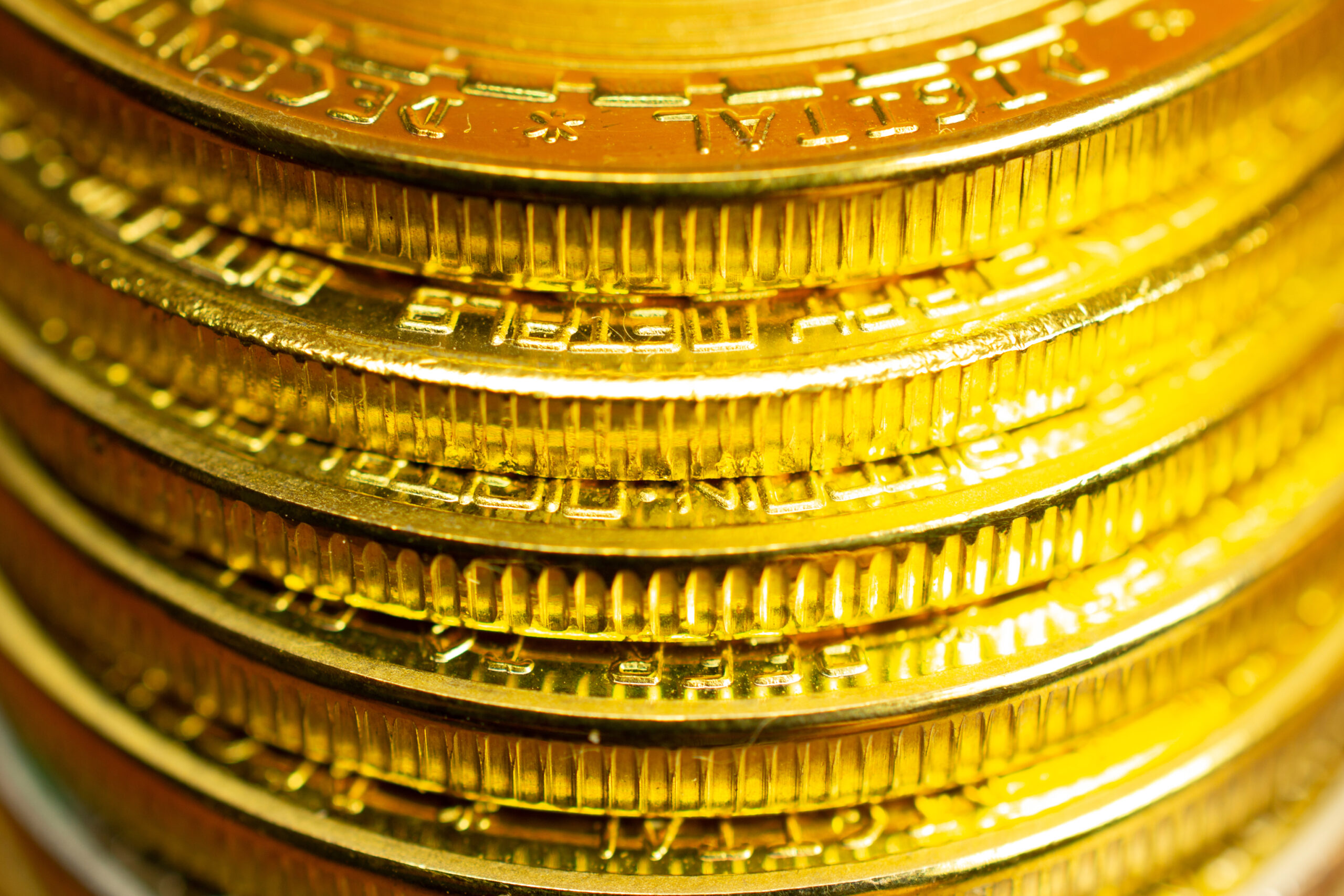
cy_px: 448
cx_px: 672
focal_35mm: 60
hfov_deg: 33.4
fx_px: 2240
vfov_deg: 22.6
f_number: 6.3
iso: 100
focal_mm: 40
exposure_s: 1/6
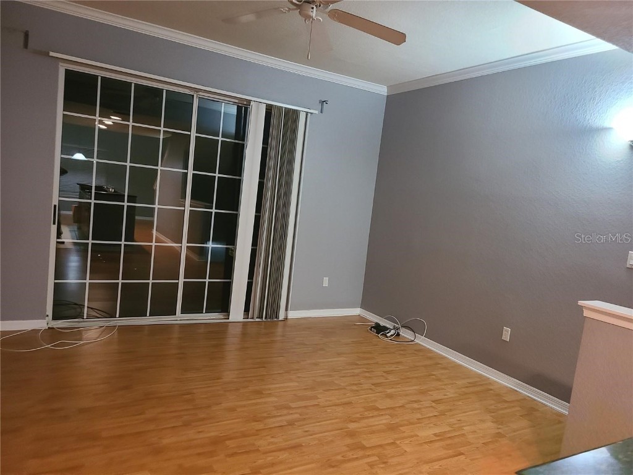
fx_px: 475
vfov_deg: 53.1
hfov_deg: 67.3
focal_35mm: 26
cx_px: 316
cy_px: 238
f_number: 1.8
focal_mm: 5.4
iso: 640
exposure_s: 1/30
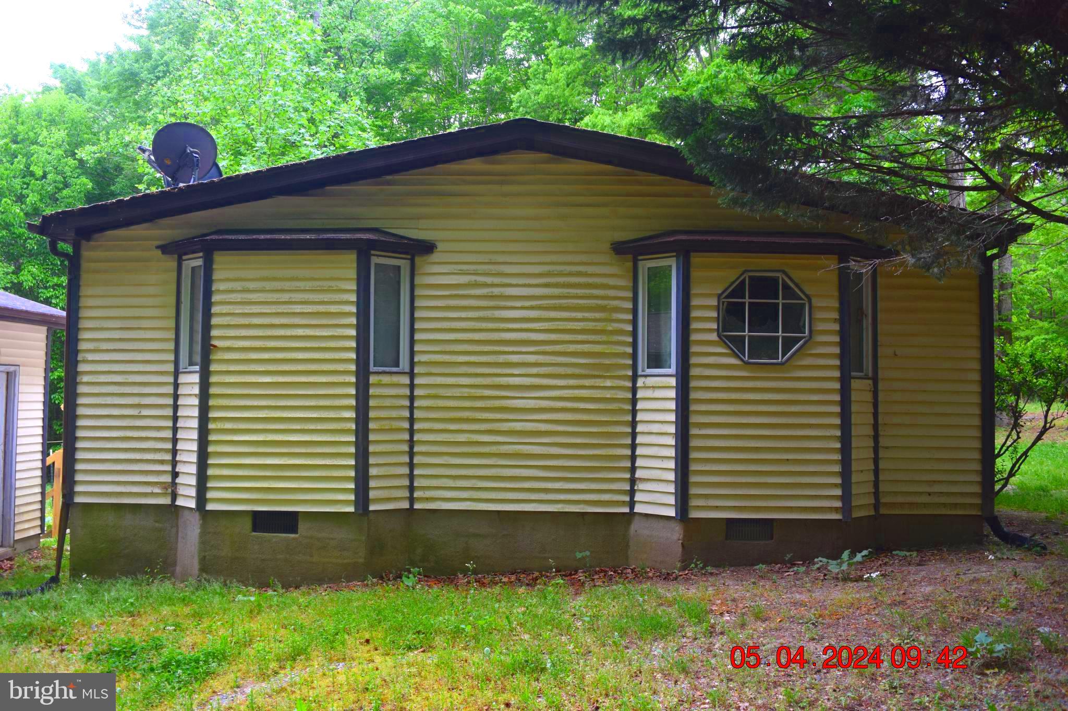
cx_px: 534
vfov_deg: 47.9
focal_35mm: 27
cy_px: 356
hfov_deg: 67.4
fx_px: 801
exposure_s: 1/80
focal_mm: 18
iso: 400
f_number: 4.5
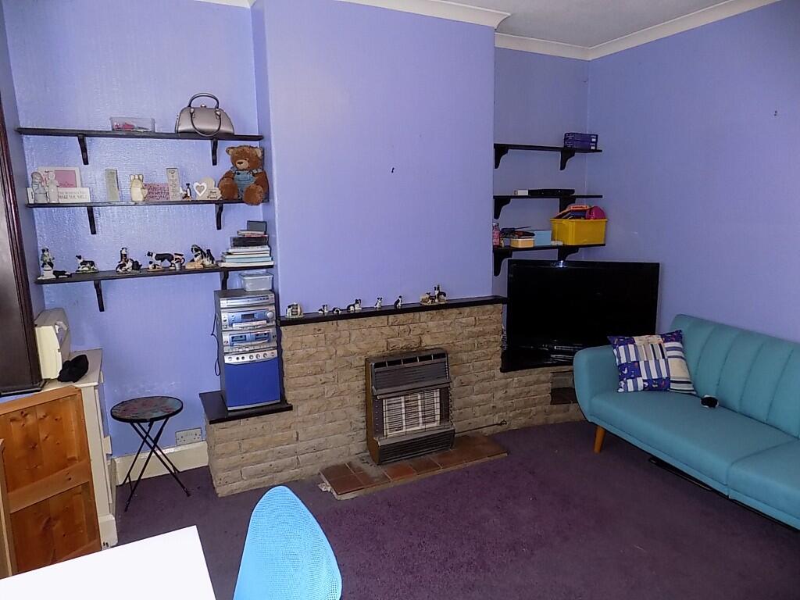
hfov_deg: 73.9
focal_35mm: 23
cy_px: 300
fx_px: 532
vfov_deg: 58.9
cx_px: 400
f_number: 3.1
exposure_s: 1/30
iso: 200
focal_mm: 4
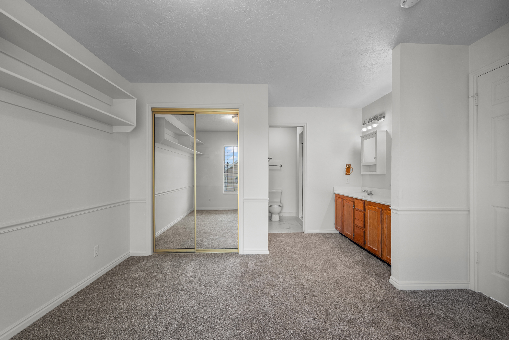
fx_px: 205
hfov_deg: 102.3
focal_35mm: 14
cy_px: 170
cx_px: 254
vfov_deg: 79.3
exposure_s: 1/4
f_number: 8
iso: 500
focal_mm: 14.5
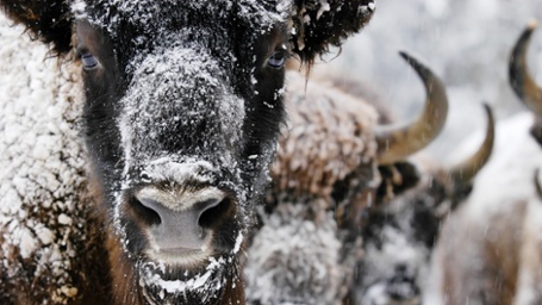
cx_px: 269
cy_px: 176
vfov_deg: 8.3
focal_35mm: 146
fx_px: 2098
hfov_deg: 14.7
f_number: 4
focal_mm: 92
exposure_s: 1/90
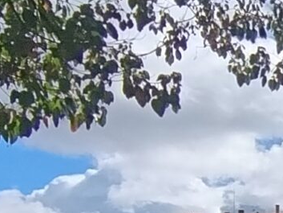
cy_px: 410
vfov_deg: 11.6
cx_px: 695
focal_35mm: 116
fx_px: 949
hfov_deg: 12.8
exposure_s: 1/1140
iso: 50
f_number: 2.2
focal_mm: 1.65
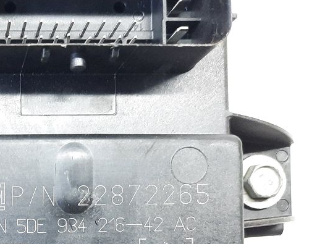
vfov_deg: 24.6
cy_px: 236
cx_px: -28
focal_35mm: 57
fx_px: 535
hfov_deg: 30.4
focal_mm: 4.6
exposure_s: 1/33
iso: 320
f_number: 2
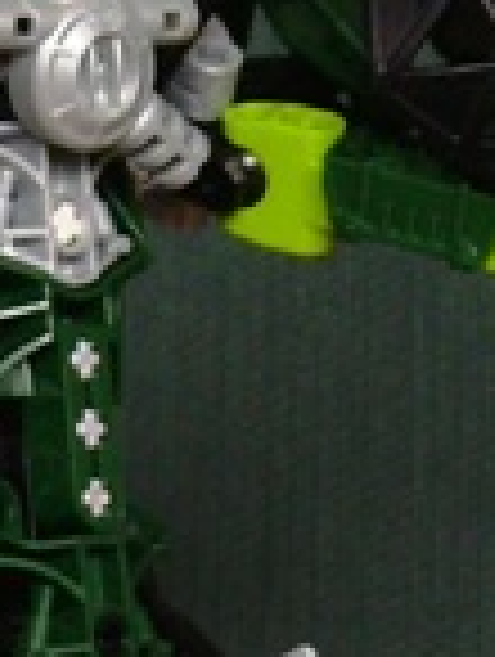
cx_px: 115
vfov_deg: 6.5
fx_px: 5760
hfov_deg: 4.9
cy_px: 482
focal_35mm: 303
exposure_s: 1/60
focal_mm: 11
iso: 50
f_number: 3.6
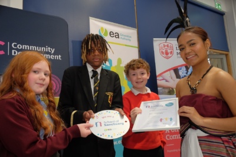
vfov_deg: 48.0
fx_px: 177
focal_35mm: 27
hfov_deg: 67.4
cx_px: 118
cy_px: 78
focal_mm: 18
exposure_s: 1/125
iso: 800
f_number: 4
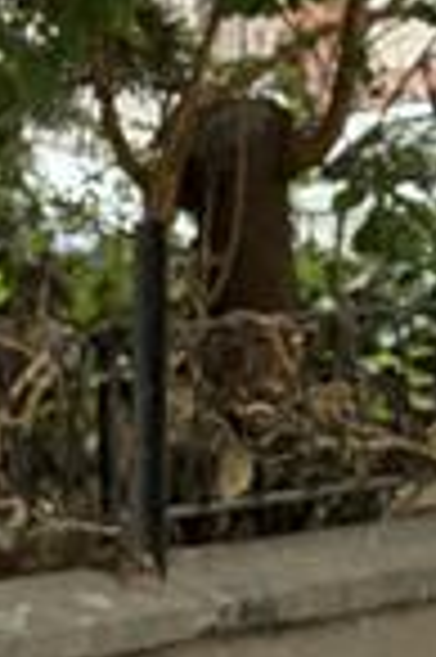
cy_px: 326
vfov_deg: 11.3
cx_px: -436
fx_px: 3314
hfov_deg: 7.2
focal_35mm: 182
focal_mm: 6.76
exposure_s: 1/264
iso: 64
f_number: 1.78
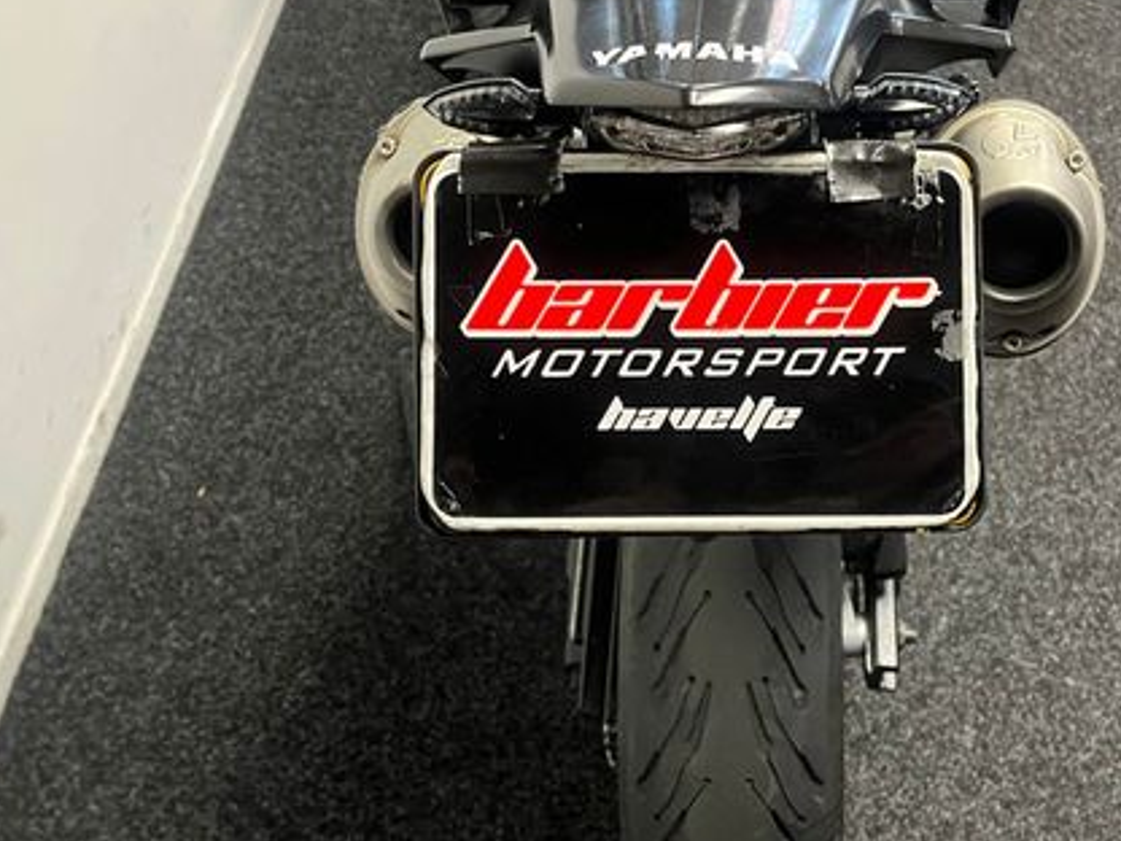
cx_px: 711
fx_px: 1295
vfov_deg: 35.9
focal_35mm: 40
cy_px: 396
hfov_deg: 46.3
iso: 320
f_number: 1.6
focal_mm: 5.1
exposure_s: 1/50
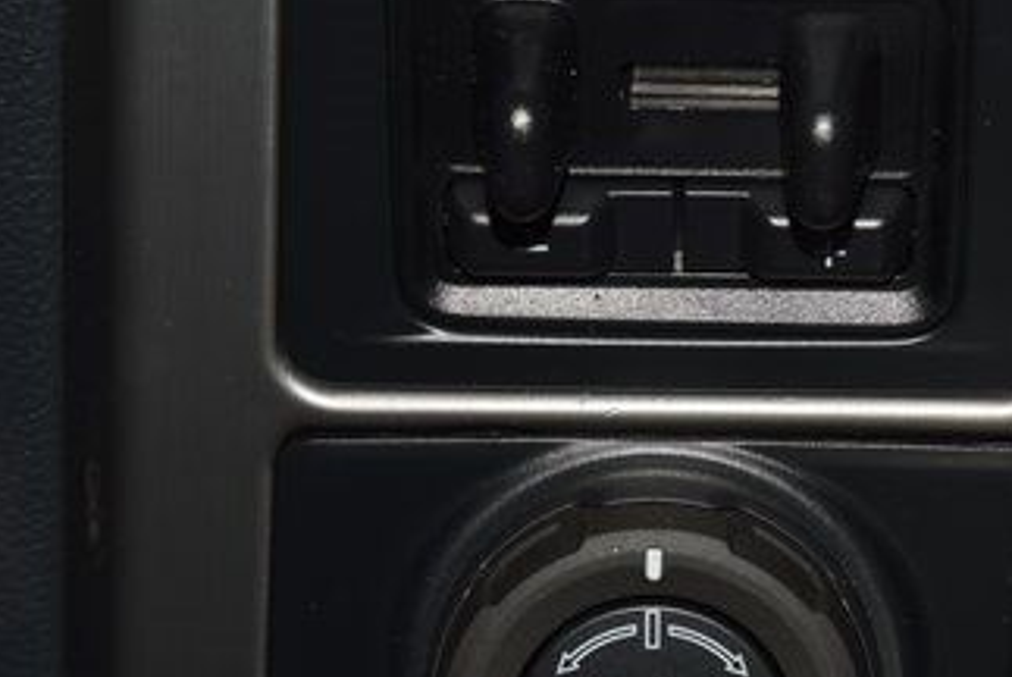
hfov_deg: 9.9
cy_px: 393
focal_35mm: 208
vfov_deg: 6.6
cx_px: 677
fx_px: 5852
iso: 100
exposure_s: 1/125
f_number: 8
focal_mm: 70
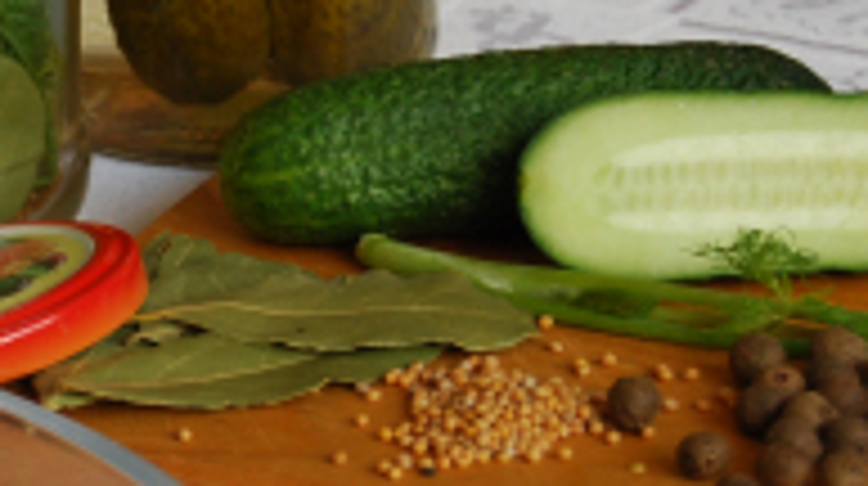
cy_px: 254
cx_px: -126
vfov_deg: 4.1
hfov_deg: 7.3
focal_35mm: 295
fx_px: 6776
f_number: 5.6
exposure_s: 1/30
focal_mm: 55
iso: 400
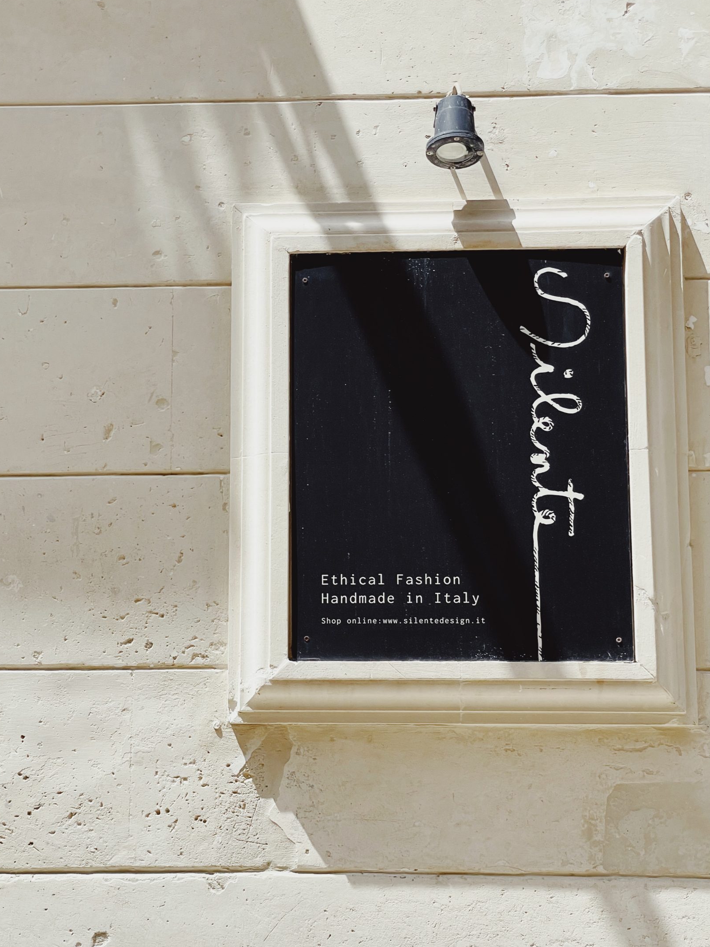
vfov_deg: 31.2
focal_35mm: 62
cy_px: 537
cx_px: 292
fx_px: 1696
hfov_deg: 23.6
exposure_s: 1/1229
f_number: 2
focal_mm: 6
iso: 25
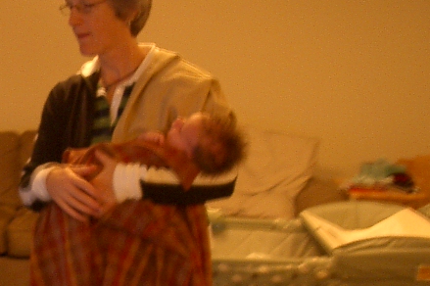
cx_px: -12
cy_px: 285
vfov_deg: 15.7
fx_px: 1014
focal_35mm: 85
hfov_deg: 22.9
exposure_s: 1/8
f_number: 2.6
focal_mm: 5.8
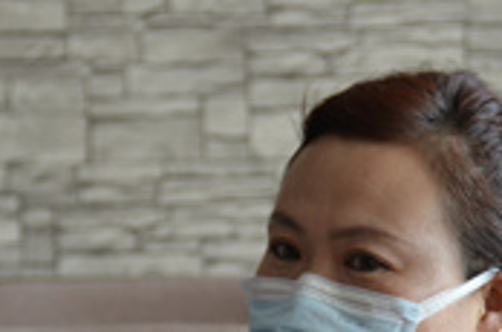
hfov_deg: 4.8
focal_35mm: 431
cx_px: 401
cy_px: 455
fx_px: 5994
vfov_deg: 3.2
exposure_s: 1/50
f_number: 5.6
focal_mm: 100
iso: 640
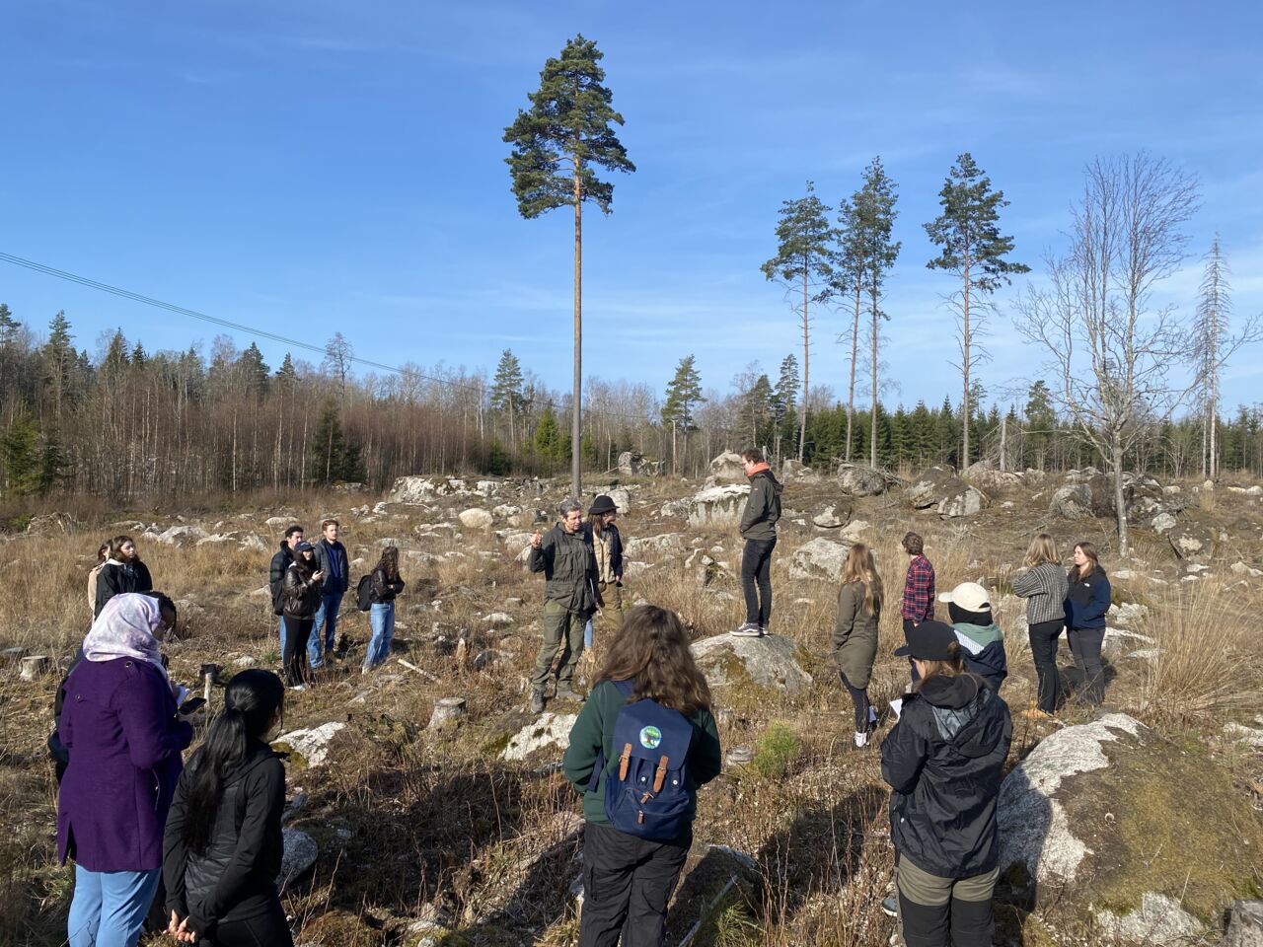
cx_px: 632
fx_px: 949
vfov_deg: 53.1
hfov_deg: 67.3
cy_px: 474
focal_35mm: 26
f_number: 1.8
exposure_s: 1/2315
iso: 32
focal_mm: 4.25
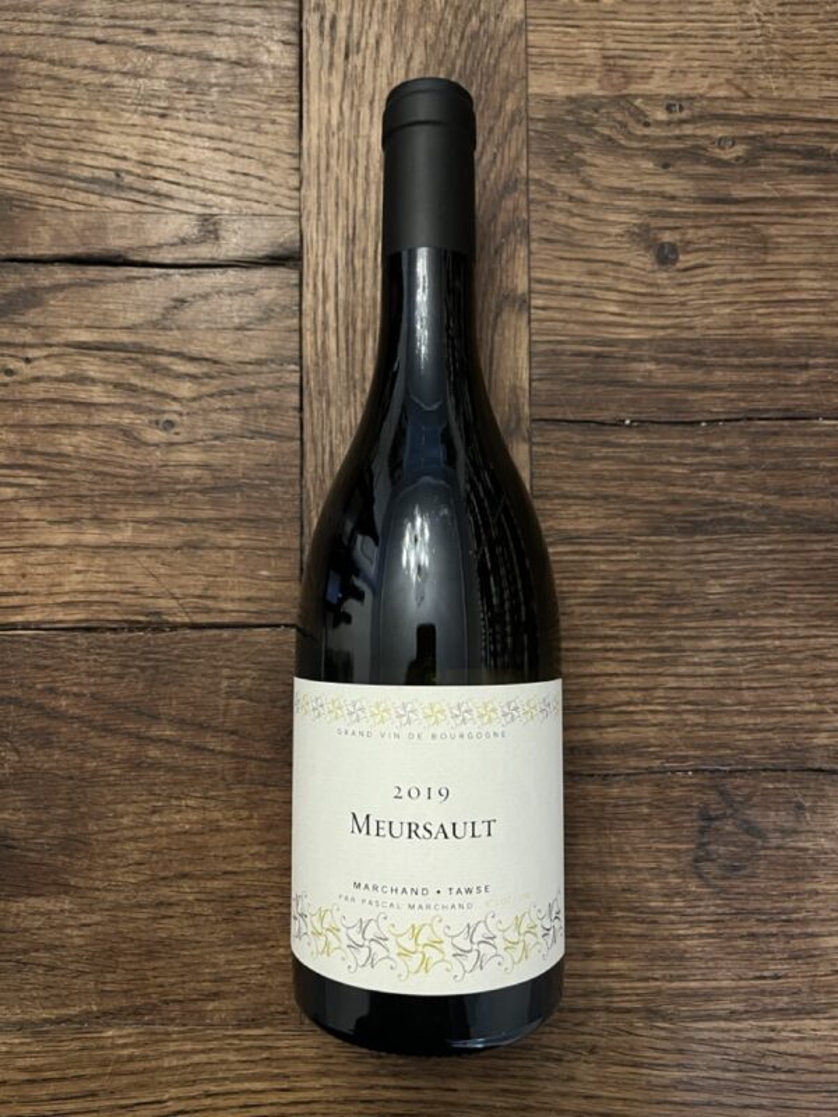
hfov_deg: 53.1
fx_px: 839
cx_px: 419
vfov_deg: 67.3
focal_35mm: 26
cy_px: 558
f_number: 1.6
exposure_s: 1/50
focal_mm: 5.1
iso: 400
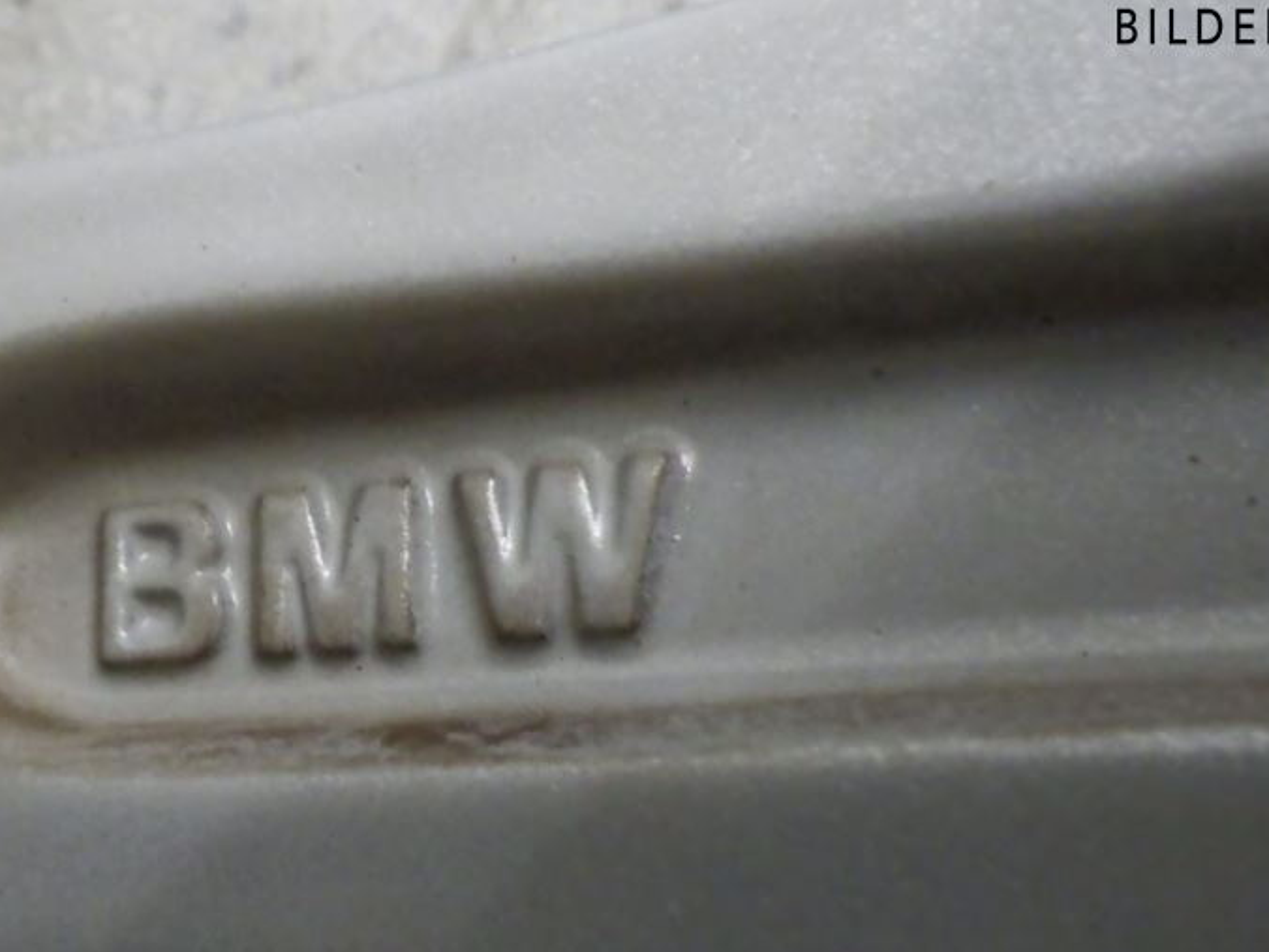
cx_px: 383
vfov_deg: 27.2
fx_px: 1943
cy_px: 687
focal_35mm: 53
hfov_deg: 35.7
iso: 1250
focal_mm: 5
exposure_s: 1/60
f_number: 3.5
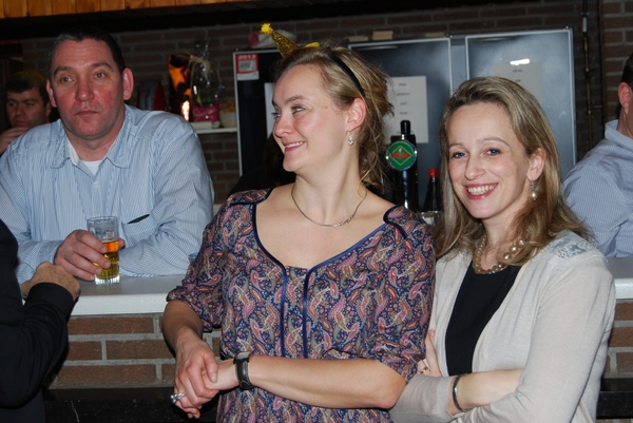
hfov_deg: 29.8
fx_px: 1188
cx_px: 316
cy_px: 212
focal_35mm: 68
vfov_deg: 20.2
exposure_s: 1/60
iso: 200
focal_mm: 45
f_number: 5.3
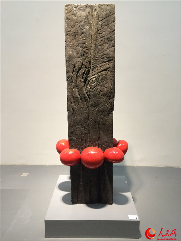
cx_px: 90
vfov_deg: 61.7
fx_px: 202
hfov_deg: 48.2
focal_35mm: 29
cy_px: 120
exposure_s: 1/33
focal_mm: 4.15
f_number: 2.2
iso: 64
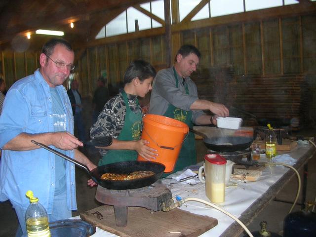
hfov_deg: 52.6
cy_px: 118
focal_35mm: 35
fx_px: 320
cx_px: 158
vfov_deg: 40.7
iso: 93
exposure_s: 1/60.1
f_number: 2.8
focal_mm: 5.8
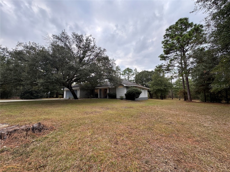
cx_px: 115
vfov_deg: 85.7
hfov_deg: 102.1
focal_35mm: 14
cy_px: 86
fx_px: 93
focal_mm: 2.22
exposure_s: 1/99
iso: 40
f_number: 2.2
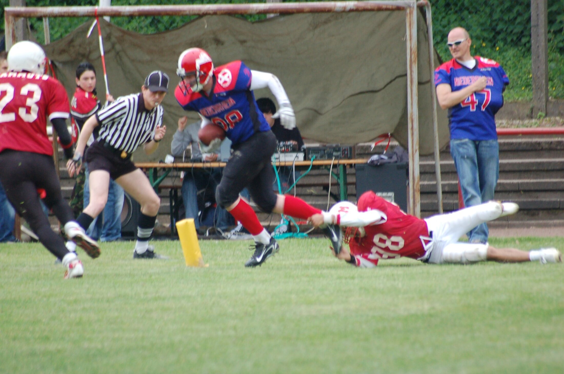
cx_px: 282
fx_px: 7037
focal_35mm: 450
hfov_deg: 4.6
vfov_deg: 3.0
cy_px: 187
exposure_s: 1/200
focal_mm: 300
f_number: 5.6
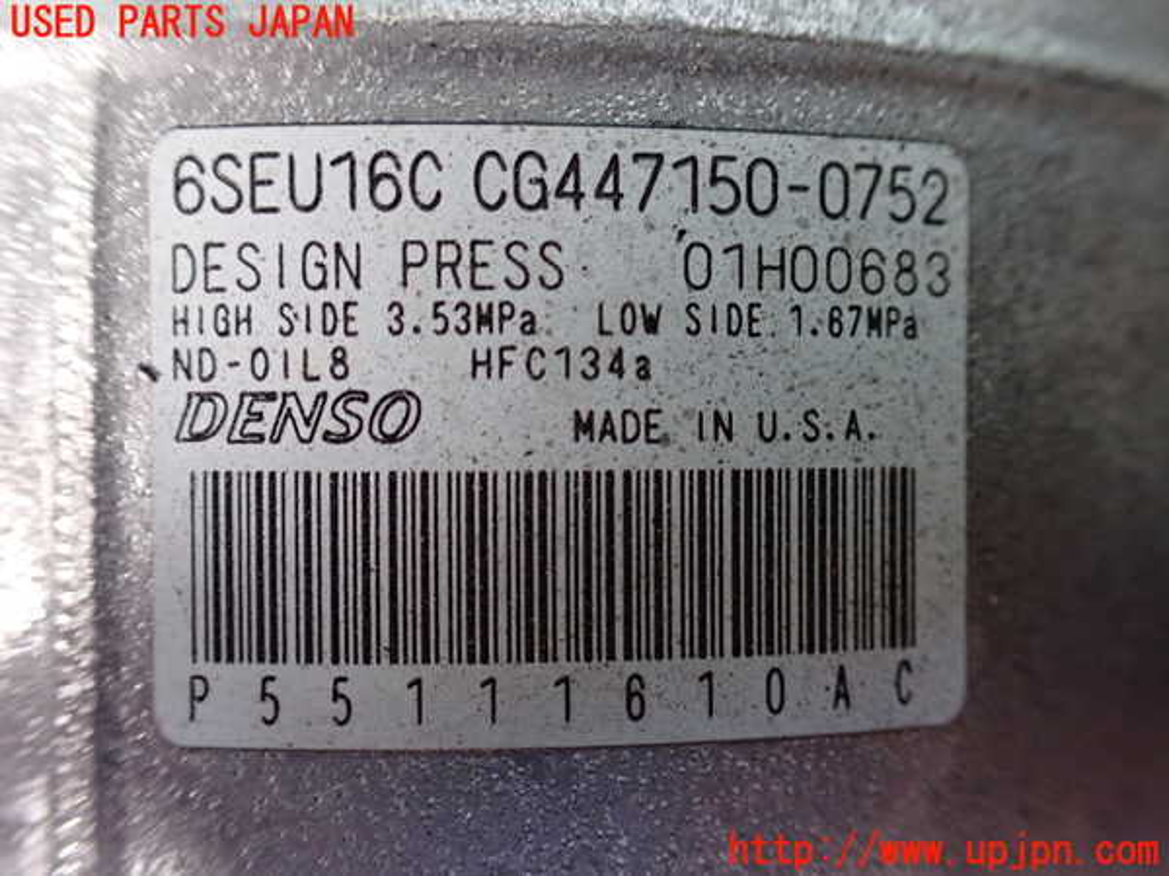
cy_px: 438
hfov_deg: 60.0
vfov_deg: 46.8
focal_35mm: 30
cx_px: 584
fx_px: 1013
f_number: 2.3
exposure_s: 1/50
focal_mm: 5.4
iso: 800
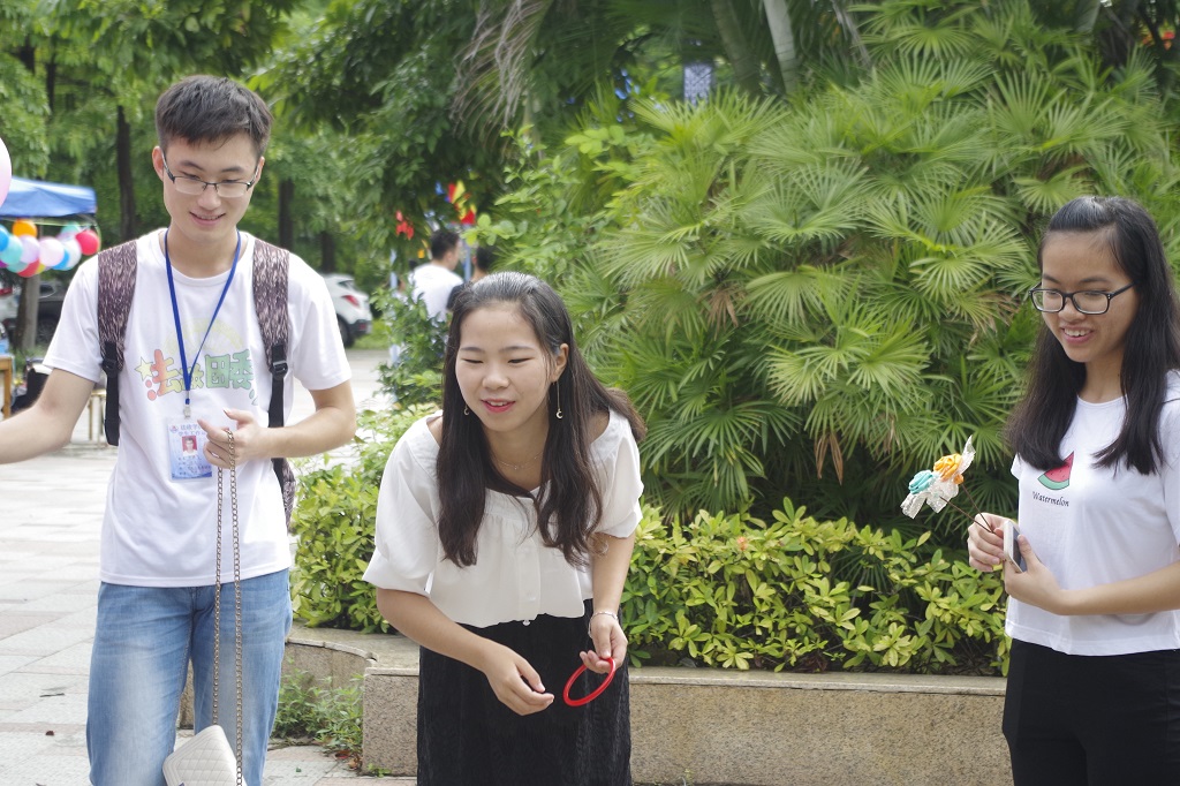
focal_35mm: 82
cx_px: 590
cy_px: 393
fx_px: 2687
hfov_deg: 24.8
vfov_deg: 16.6
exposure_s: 1/320
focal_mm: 55
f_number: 6.3
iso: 400
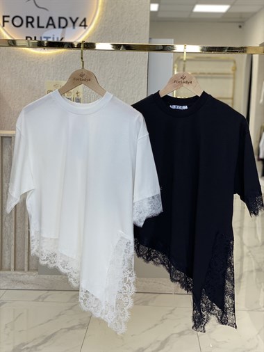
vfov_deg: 36.8
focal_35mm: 52
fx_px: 528
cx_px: 132
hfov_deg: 28.1
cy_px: 176
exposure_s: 1/100
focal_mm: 6
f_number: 2
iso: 50
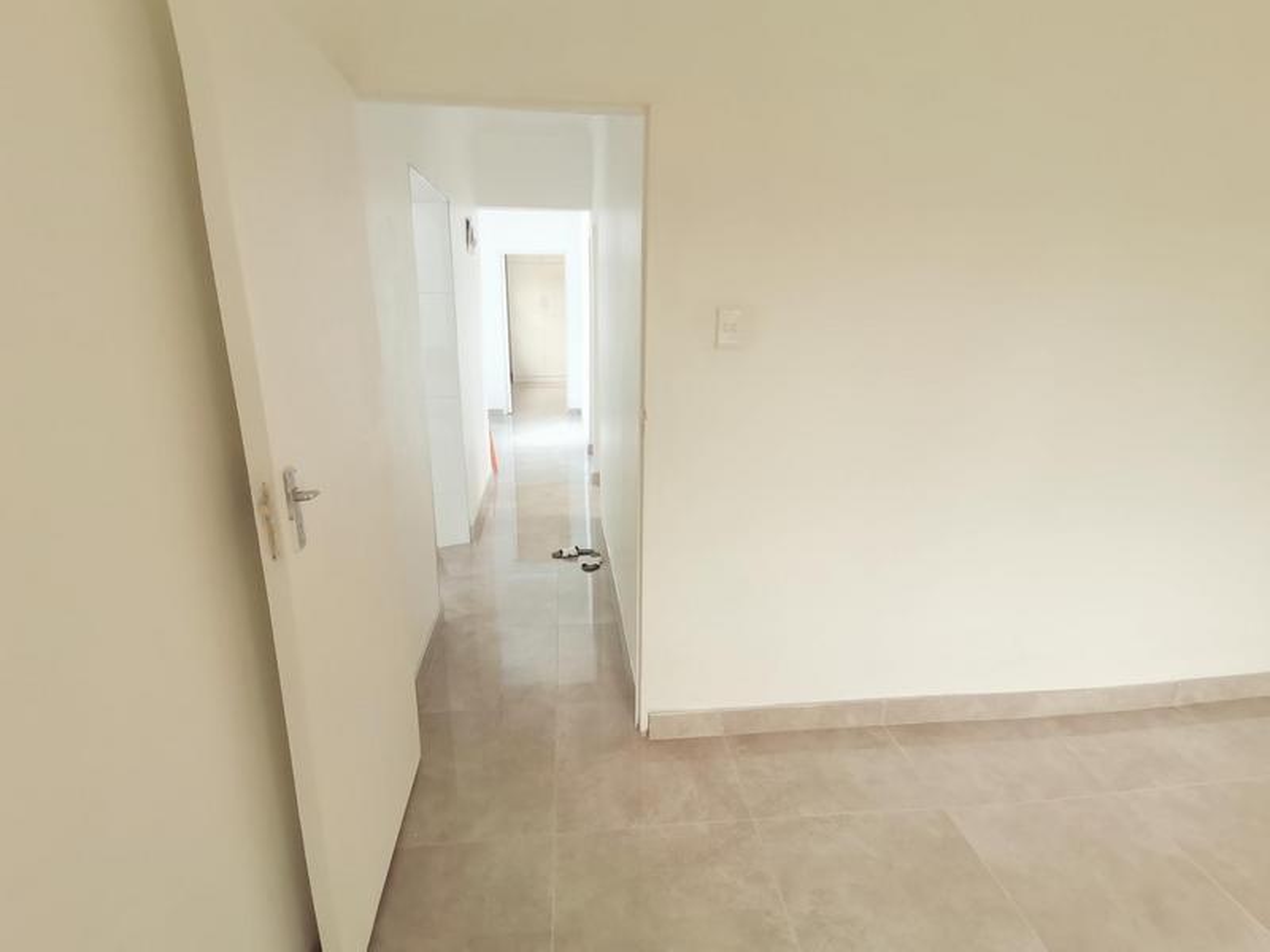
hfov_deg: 91.0
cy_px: 476
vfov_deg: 74.7
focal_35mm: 17
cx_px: 635
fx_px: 624
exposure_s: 1/45
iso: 160
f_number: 2.4
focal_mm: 1.78
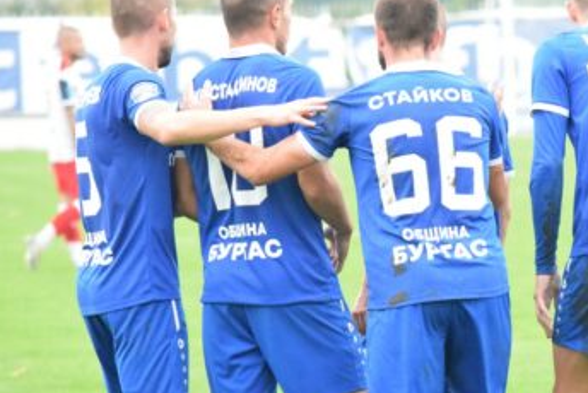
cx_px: 415
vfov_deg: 3.0
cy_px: 232
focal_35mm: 453
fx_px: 7404
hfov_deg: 4.5
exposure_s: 1/1000
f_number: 5
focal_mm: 165
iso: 6400
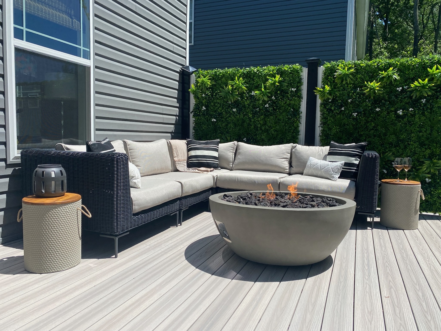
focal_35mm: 26
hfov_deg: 67.3
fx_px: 331
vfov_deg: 53.1
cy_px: 166
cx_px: 220
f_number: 1.8
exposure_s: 1/3040
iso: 32
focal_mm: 4.25
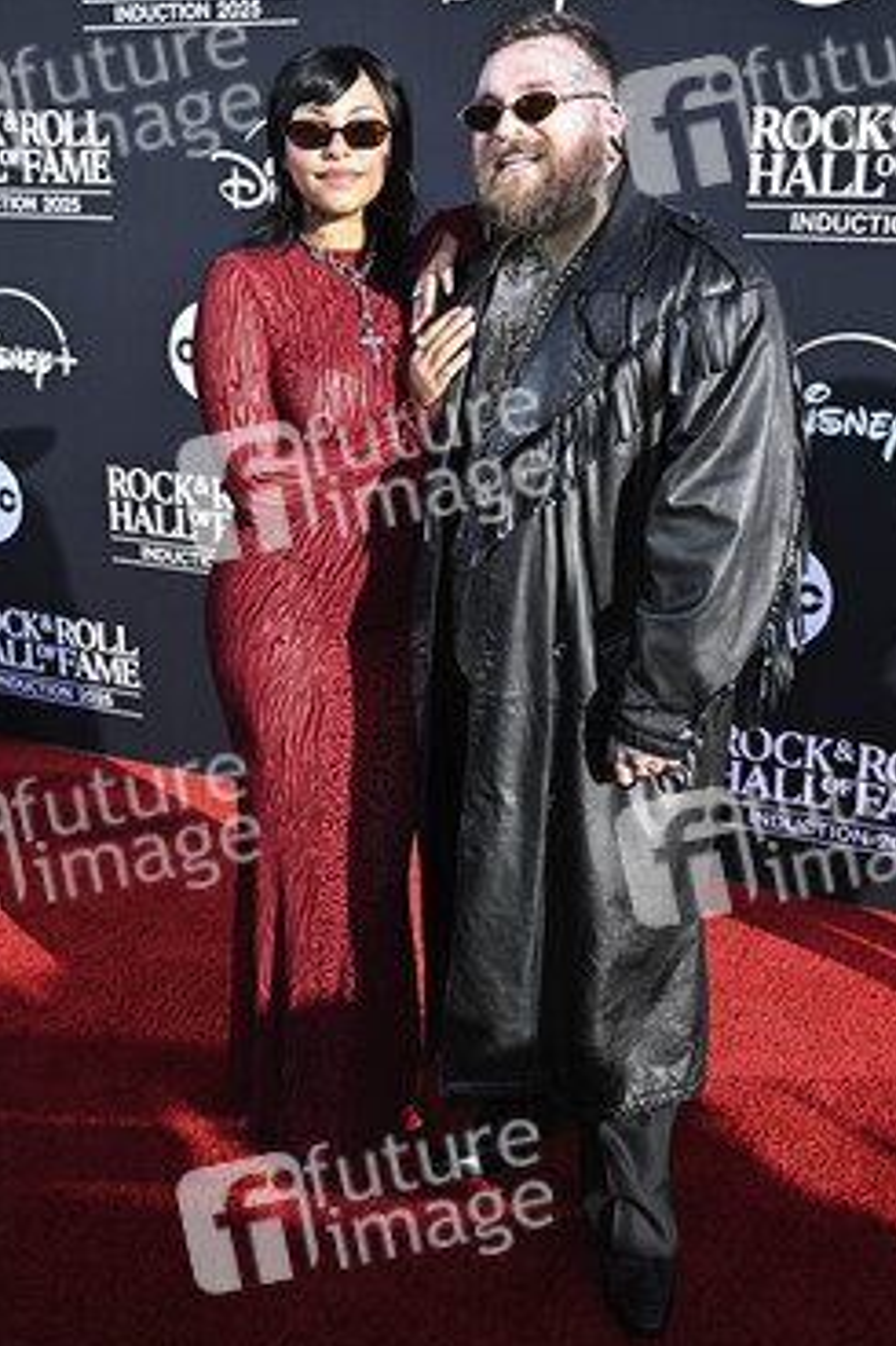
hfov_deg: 35.0
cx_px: 472
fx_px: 1420
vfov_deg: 50.7
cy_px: 658
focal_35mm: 38
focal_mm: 35
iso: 250
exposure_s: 1/320
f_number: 8
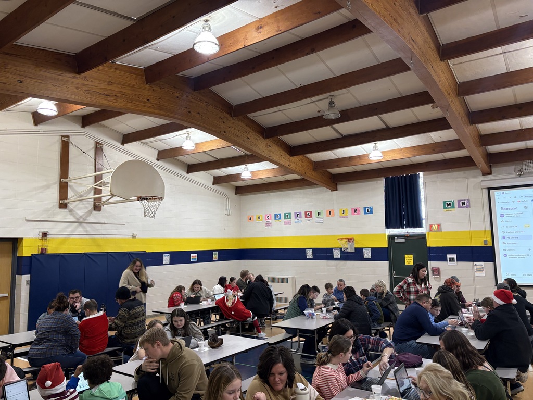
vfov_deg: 53.1
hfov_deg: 67.3
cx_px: 266
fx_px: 400
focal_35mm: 26
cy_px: 200
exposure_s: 1/60
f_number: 1.6
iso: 160
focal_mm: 5.96
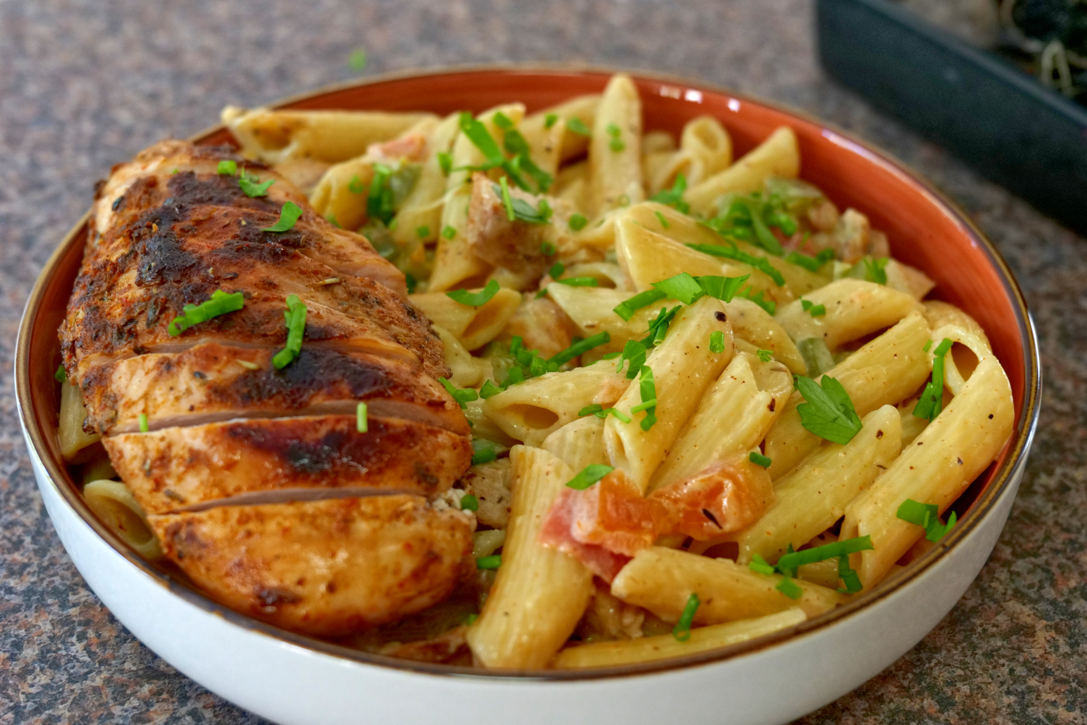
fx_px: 1812
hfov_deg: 33.4
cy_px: 362
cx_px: 544
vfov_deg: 22.6
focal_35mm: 60
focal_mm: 60
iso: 5000
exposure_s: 1/100
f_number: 7.1
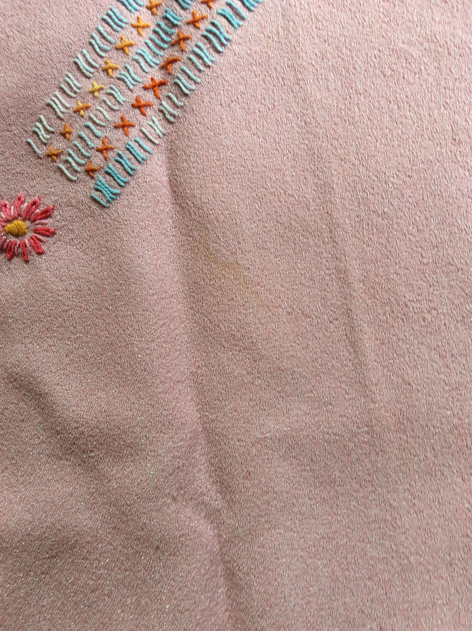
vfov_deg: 56.9
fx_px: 583
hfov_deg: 44.1
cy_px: 316
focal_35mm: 32
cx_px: 236
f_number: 2.4
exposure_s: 1/25
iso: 50
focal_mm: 3.3
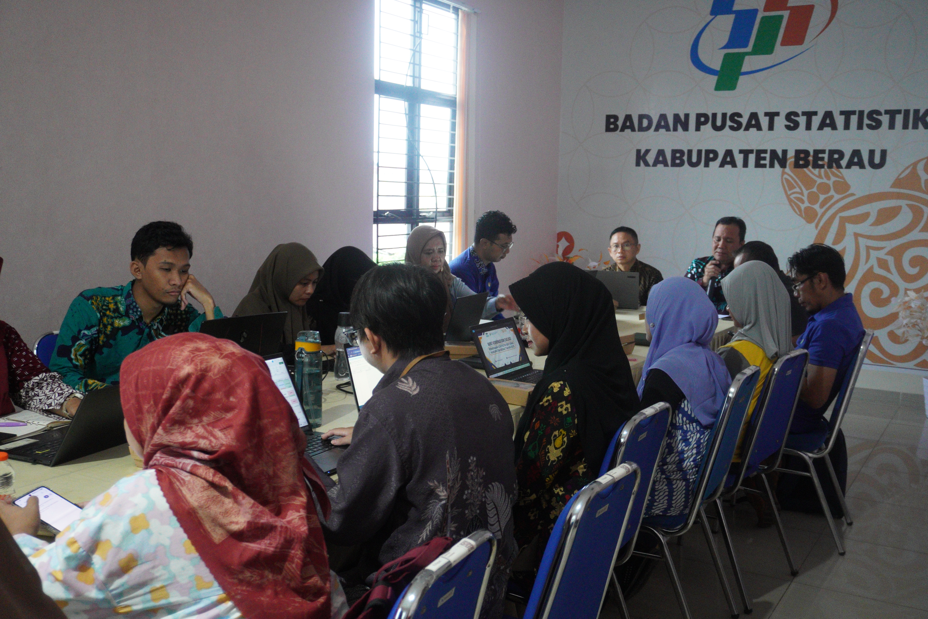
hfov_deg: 53.1
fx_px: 928
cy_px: 310
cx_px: 464
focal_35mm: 36
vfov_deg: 36.9
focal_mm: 24
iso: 4000
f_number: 4.5
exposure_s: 1/40
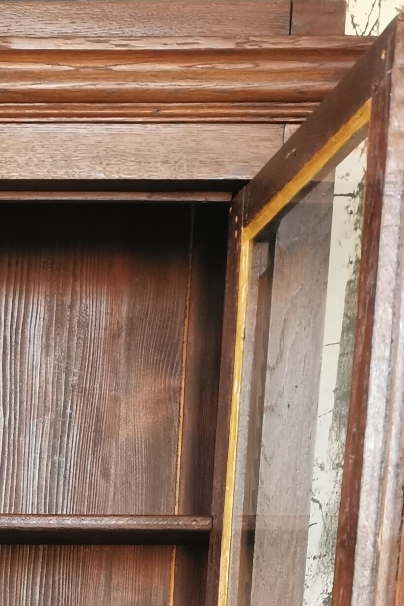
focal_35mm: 83
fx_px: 1397
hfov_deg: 15.5
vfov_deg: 21.2
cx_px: -148
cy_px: 872
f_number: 1.6
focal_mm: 5.56
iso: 250
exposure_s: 1/50
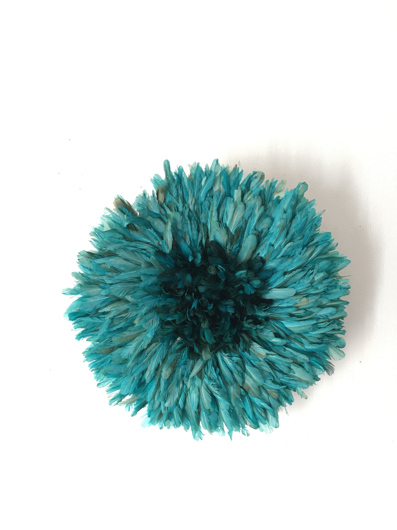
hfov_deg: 48.2
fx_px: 443
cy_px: 265
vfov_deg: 61.7
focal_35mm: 29
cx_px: 198
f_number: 2.2
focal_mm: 4.15
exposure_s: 1/17
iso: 50
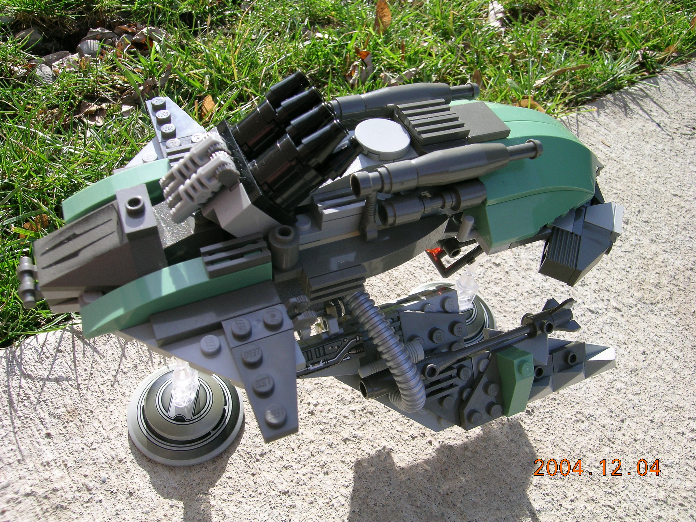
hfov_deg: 63.4
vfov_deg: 49.7
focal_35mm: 28
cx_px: 348
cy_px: 261
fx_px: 563
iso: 50
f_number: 5
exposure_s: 1/181
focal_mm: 5.8
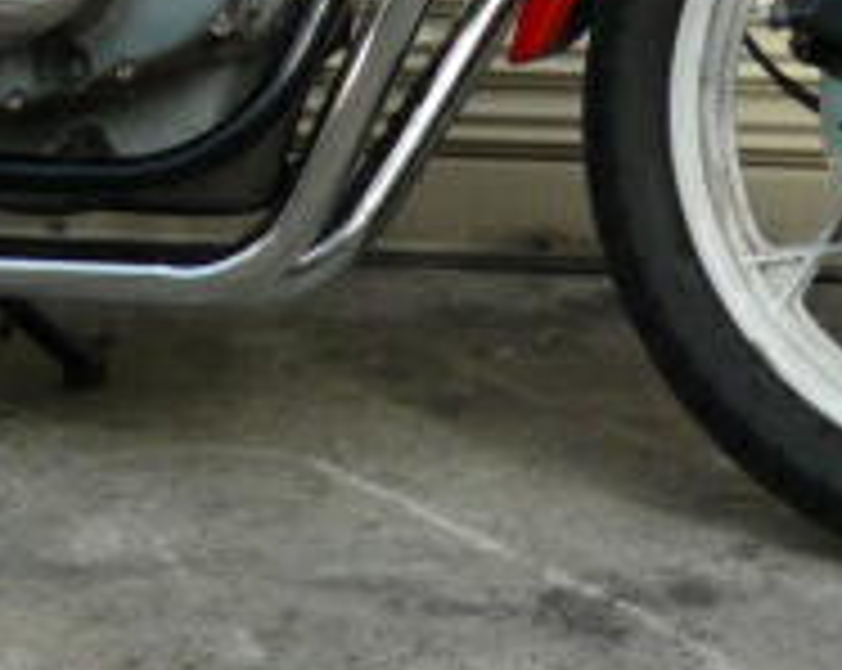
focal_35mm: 144
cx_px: 171
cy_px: -391
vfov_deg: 10.3
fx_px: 3583
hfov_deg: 13.3
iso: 100
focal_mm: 5.5
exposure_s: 1/640
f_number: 2.8
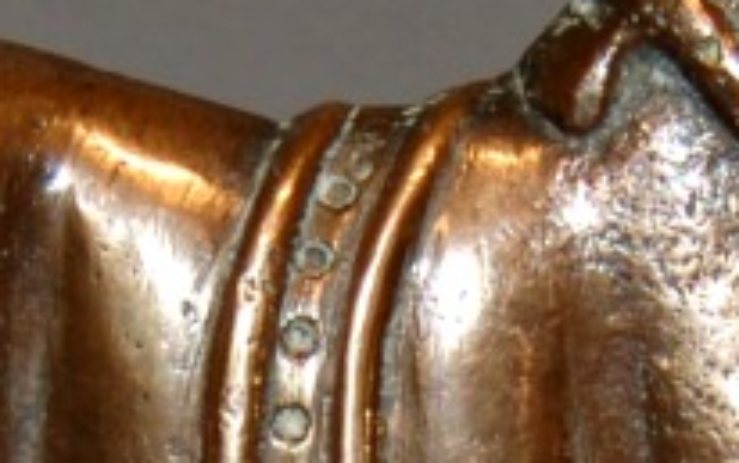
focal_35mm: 285
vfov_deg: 4.6
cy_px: 804
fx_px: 5743
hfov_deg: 7.4
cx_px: 341
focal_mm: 32
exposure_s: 1/60
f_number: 4.5
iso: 400
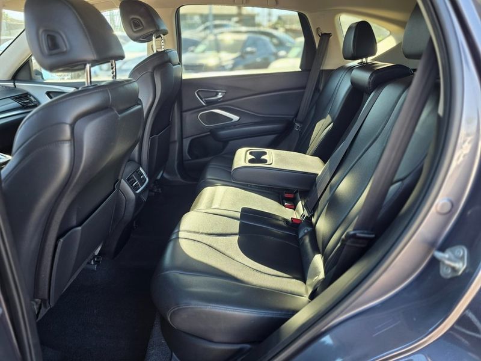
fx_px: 320
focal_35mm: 23
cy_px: 180
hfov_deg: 73.9
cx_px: 240
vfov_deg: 58.9
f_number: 1.7
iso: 100
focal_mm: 6.3
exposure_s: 1/180
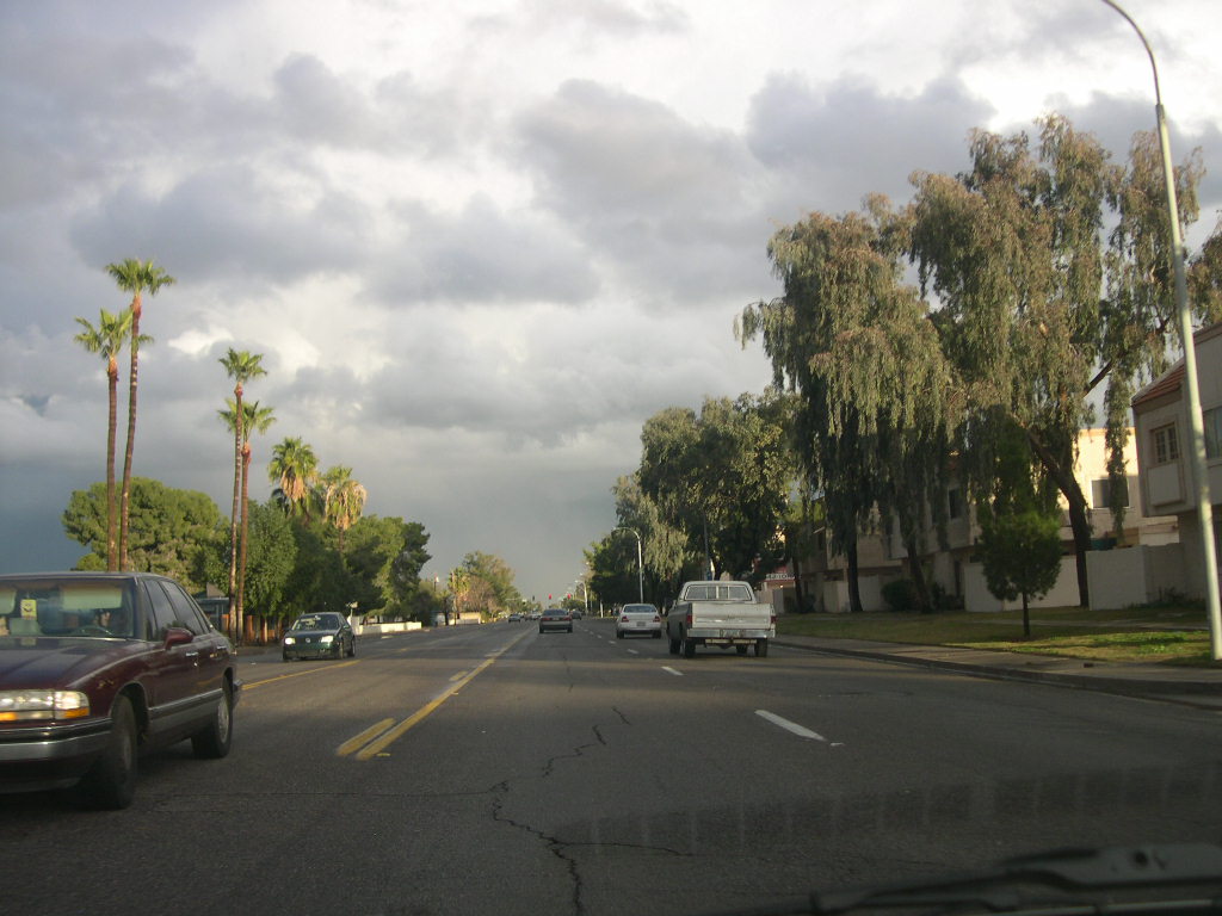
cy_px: 458
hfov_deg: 49.0
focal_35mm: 38
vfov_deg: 37.7
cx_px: 611
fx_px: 1341
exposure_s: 1/432
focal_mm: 8
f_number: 2.8
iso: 100
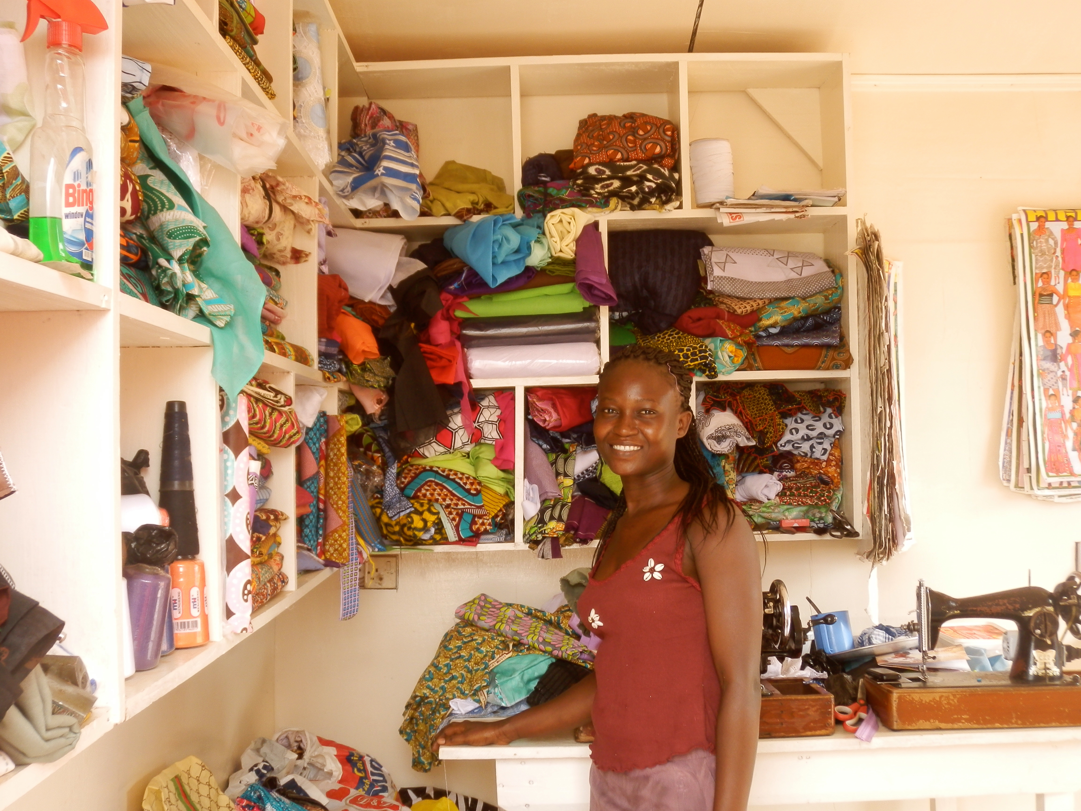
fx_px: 1155
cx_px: 540
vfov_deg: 38.7
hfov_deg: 50.1
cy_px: 406
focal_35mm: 37
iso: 125
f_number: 3.9
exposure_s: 1/40
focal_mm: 6.7
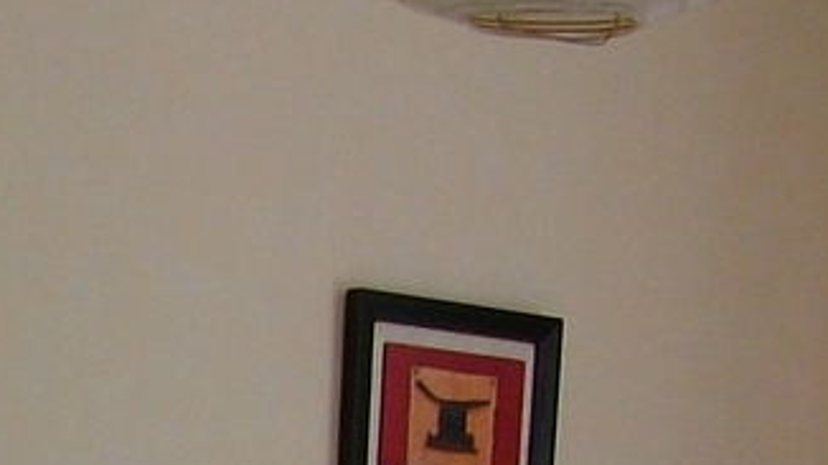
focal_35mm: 171
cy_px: 1314
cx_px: -643
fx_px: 3753
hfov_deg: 11.7
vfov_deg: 6.5
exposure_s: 1/101
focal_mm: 5.7
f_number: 2.9
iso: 80
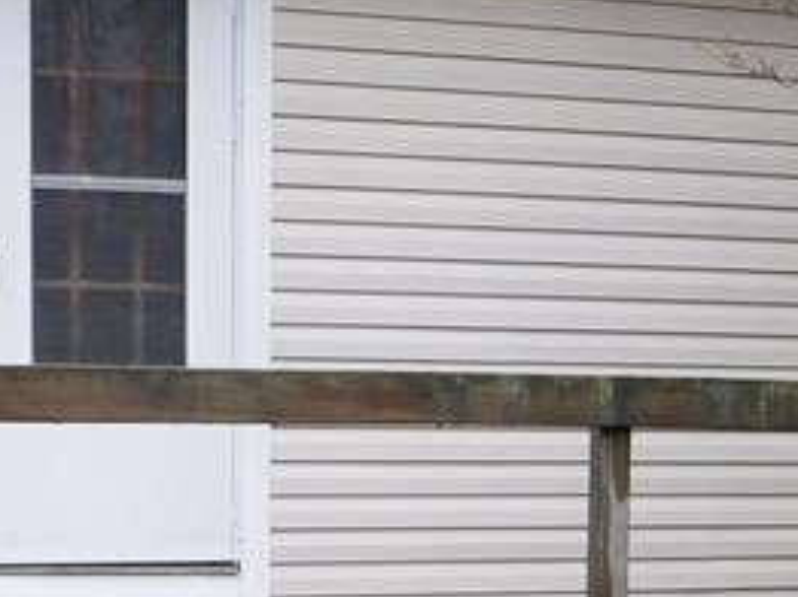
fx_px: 2073
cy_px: 576
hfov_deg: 21.6
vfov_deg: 16.1
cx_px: 579
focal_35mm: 90
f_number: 3
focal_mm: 4
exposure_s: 1/50
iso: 125
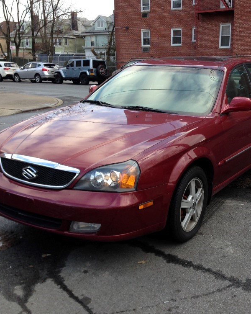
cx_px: 169
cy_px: 154
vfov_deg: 42.0
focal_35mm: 44
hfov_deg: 33.8
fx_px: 409
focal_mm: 4.12
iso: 50
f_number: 2.4
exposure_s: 1/256
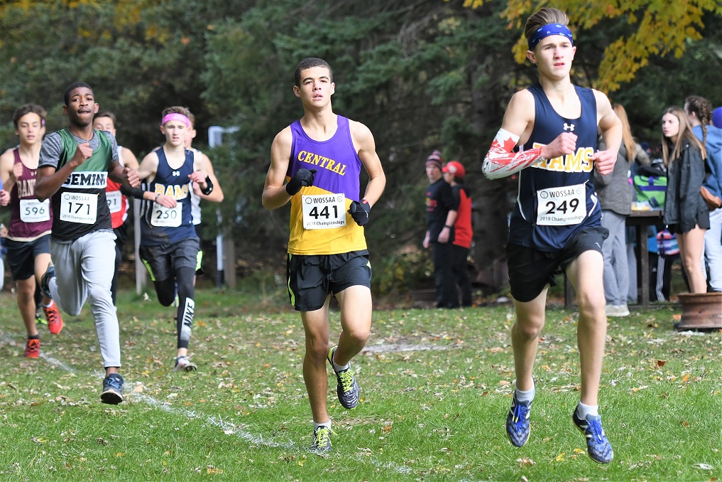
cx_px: 361
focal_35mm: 153
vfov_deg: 9.0
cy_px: 241
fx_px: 3068
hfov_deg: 13.4
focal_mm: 102
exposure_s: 1/1000
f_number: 3.5
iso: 450
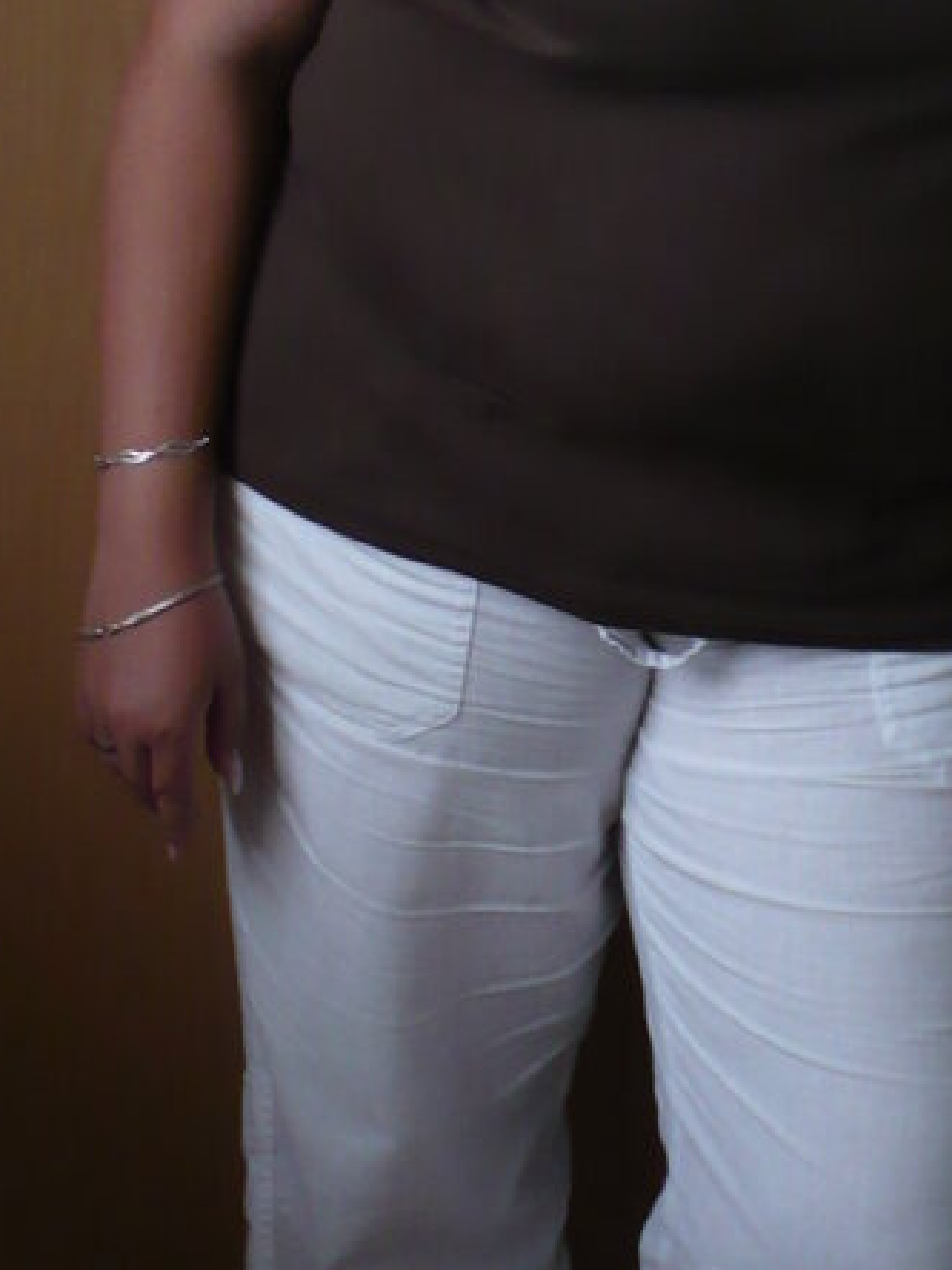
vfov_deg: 19.1
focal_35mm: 100
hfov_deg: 14.7
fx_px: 3667
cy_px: -6
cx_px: 740
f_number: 2.8
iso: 200
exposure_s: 1/8
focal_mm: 6.1
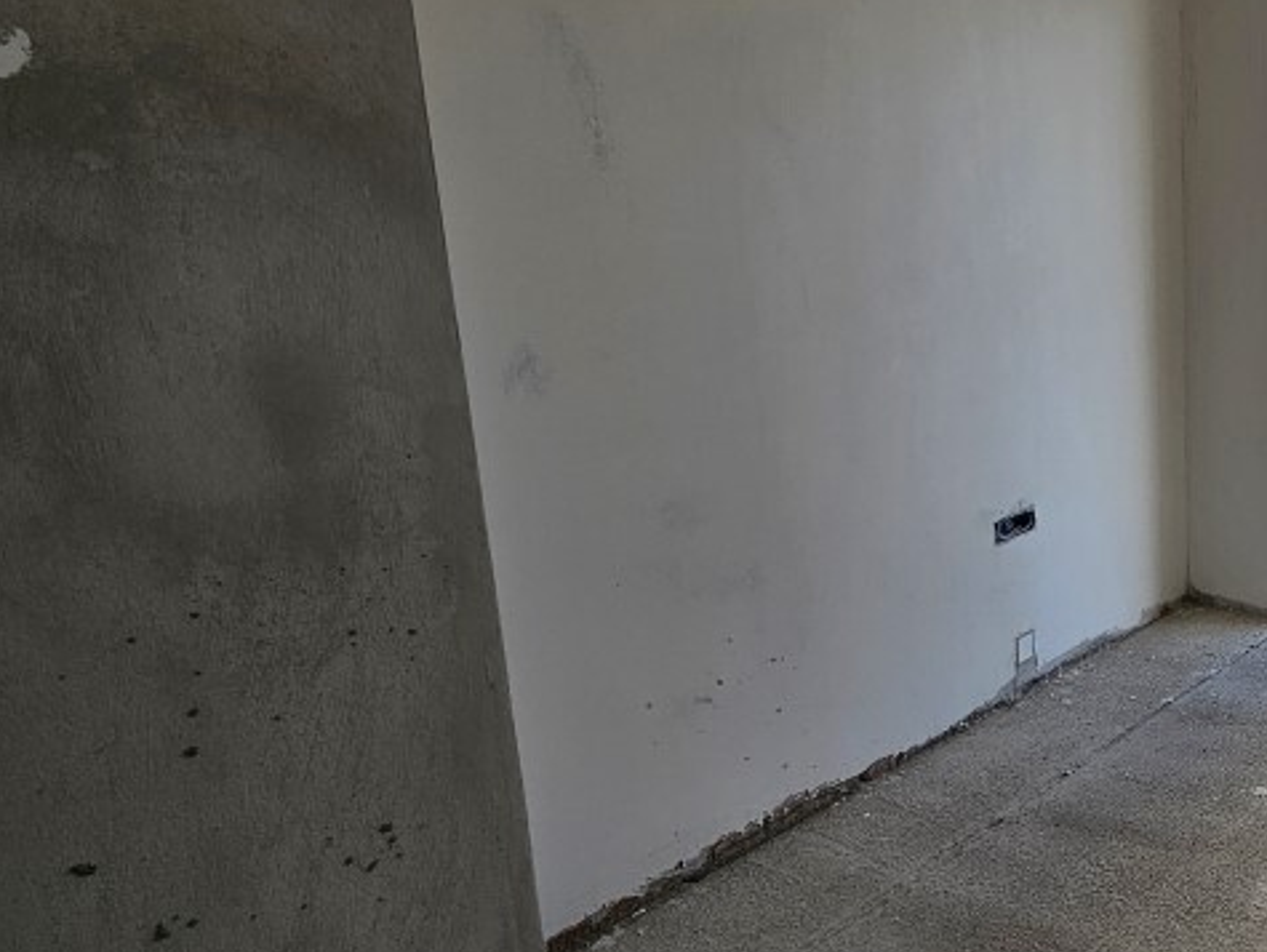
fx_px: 1026
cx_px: 1267
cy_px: 437
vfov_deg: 49.8
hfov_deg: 51.0
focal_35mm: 28
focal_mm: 2.2
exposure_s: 1/480
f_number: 2.2
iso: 50
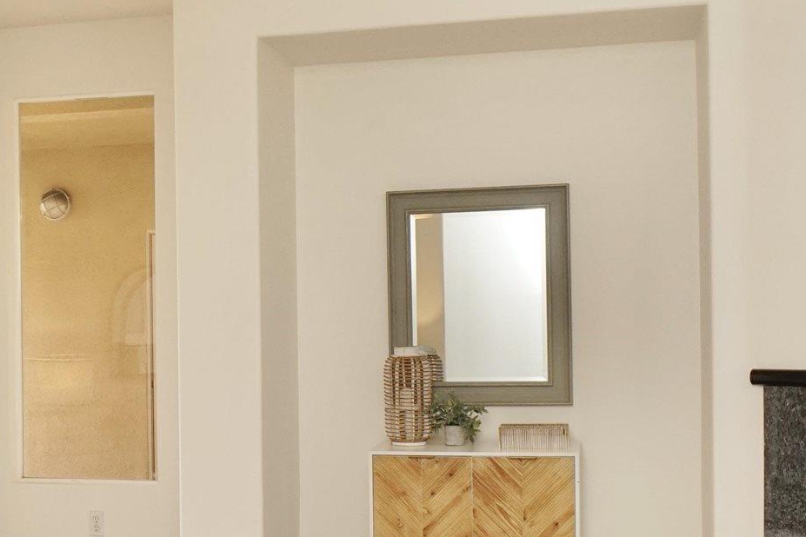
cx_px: 267
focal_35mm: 55
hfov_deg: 36.1
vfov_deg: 24.7
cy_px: 331
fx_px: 1224
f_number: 4
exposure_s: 1/160
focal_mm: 11
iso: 500
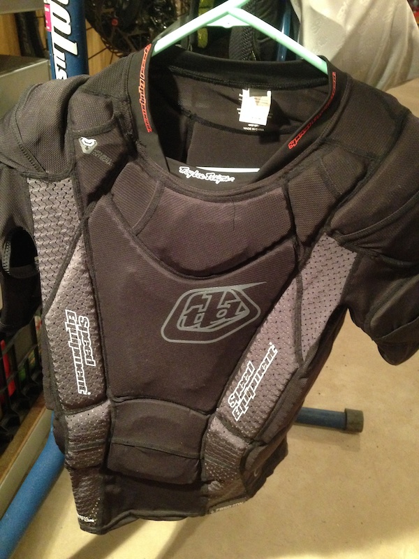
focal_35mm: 33
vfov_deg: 55.4
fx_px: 533
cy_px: 280
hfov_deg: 42.9
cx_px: 210
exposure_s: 1/15
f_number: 2.4
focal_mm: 4.12
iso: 500
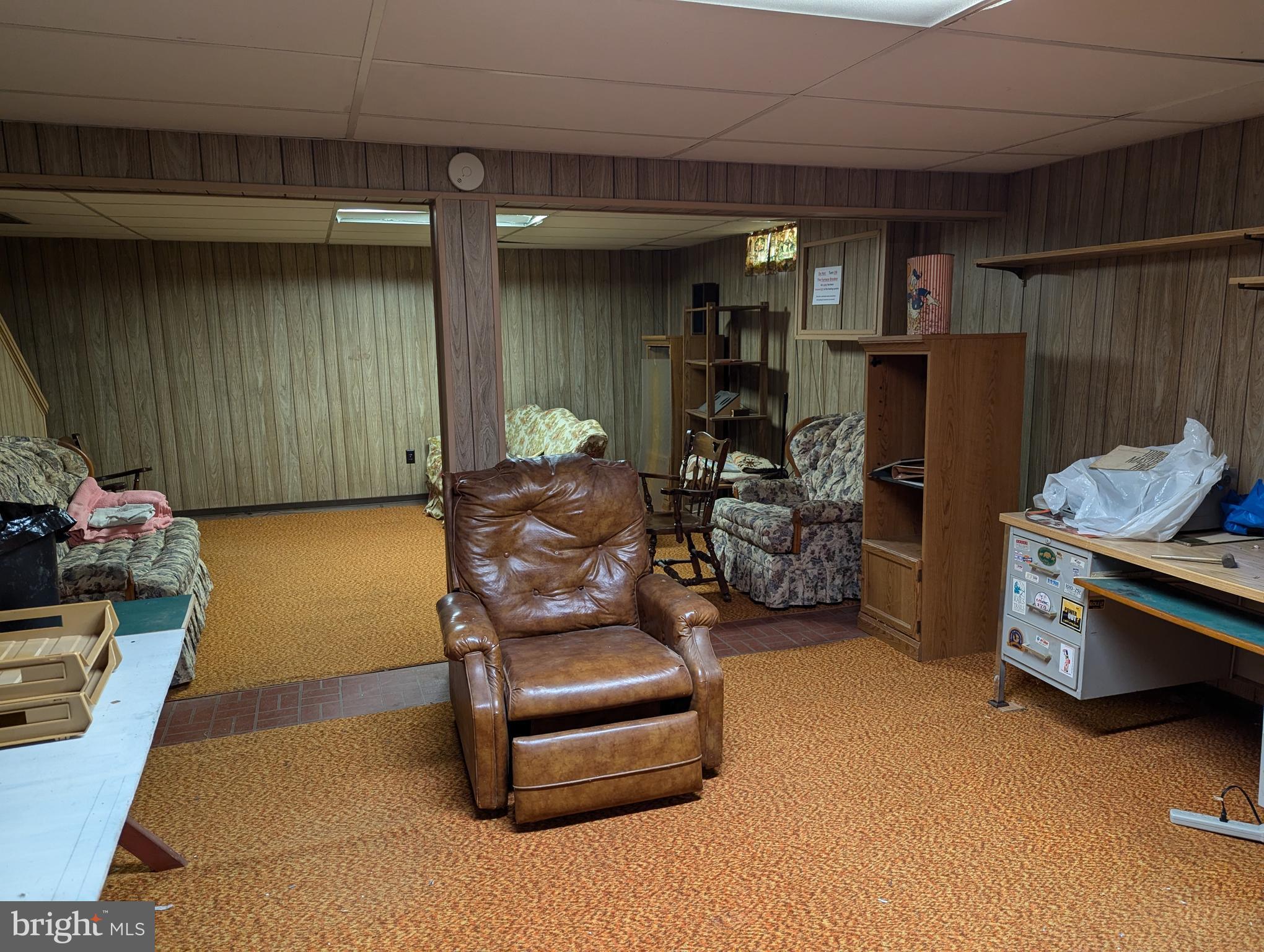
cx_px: 632
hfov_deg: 71.5
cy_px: 476
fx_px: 878
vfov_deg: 56.9
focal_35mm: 24
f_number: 1.85
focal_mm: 6.81
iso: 202
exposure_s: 1/40
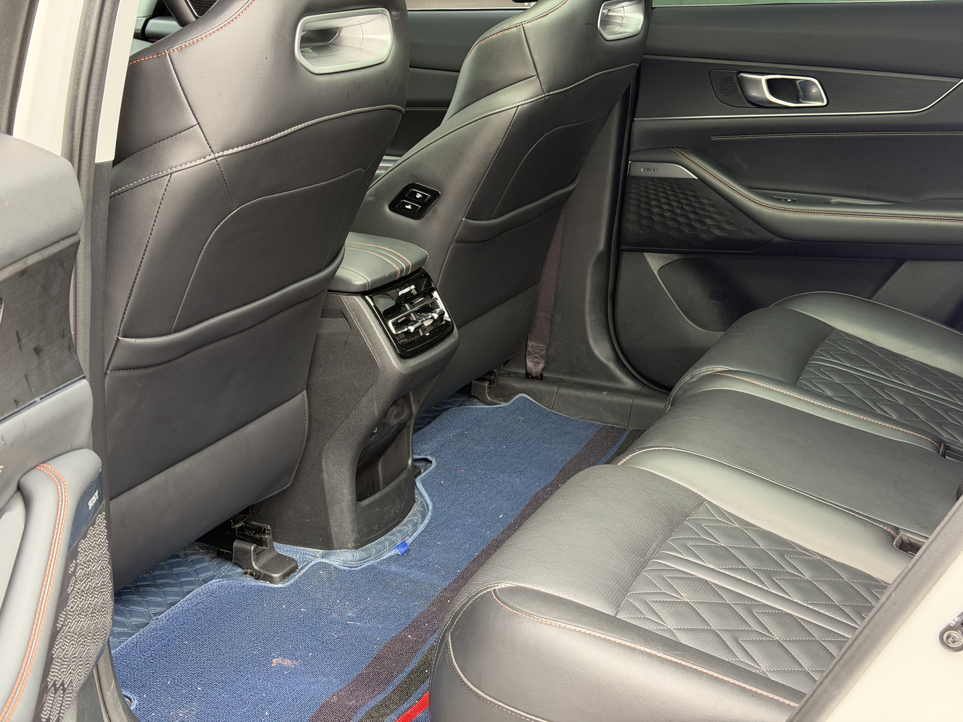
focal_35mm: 48
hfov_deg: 39.7
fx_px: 1335
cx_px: 482
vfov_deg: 30.3
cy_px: 361
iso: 200
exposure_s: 1/88
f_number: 1.78
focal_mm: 6.76
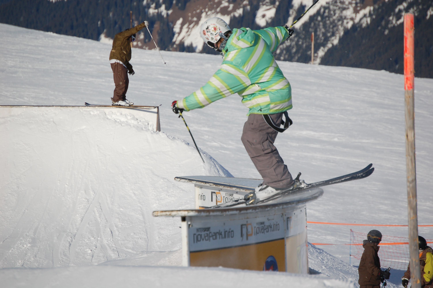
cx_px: 216
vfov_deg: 5.5
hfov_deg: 8.3
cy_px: 144
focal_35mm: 248
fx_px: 2974
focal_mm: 165
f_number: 7.1
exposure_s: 1/1600
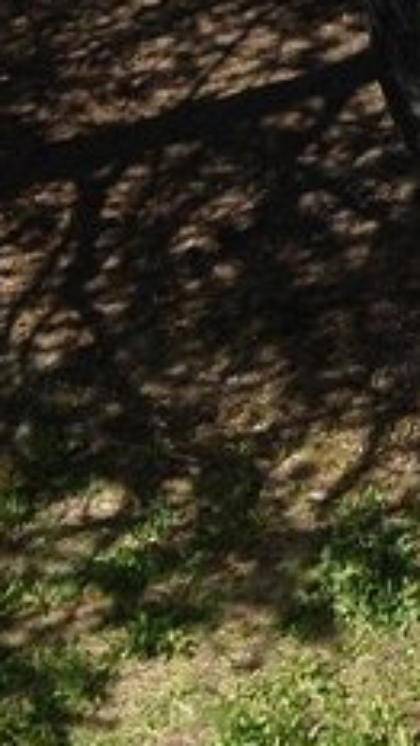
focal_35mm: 108
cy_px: -53
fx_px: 2139
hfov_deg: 10.2
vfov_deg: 19.1
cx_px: 907
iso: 50
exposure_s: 1/753
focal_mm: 4.12
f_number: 2.4
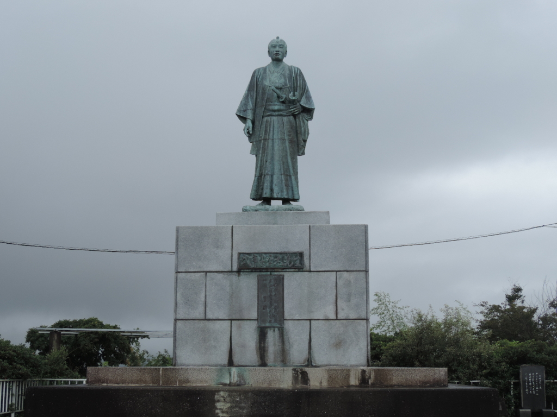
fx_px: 805
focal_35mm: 50
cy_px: 208
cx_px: 278
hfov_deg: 38.2
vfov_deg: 29.1
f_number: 3.6
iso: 80
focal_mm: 8.9
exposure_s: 1/500
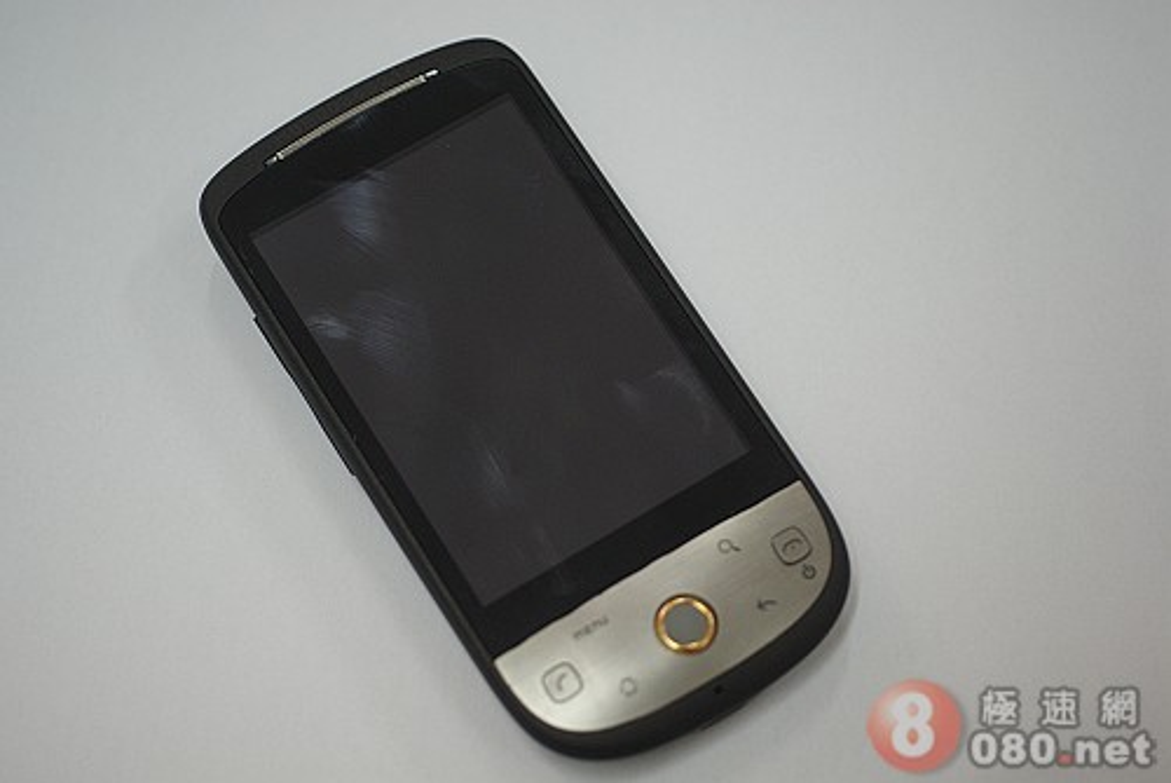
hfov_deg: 27.0
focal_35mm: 75
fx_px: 2441
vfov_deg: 18.2
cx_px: 586
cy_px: 392
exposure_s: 1/60
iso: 400
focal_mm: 50
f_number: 2.8
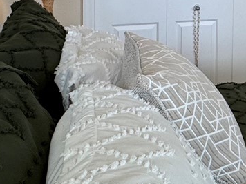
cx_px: 324
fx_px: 448
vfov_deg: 21.4
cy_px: -45
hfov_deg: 26.0
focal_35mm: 63
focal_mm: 2.22
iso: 160
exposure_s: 1/120
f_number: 2.2
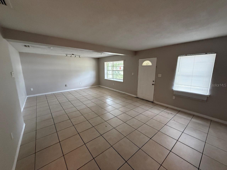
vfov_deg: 85.7
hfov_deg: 102.1
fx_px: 92
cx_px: 114
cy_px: 85
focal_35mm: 14
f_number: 2.2
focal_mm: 2.22
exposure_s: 1/120
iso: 640
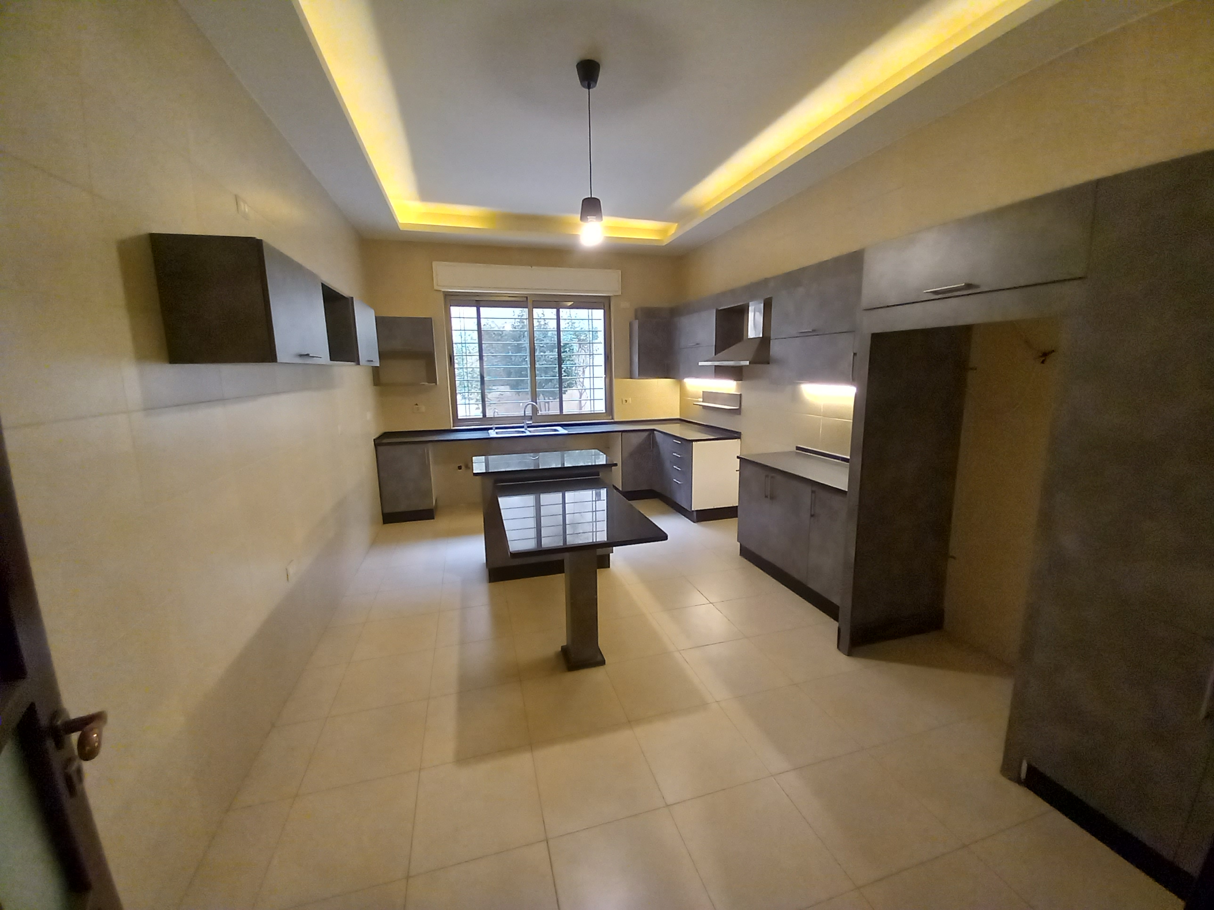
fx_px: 456
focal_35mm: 13
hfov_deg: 106.2
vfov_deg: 89.9
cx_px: 607
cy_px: 455
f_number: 2.2
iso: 200
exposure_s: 1/25
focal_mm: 1.13
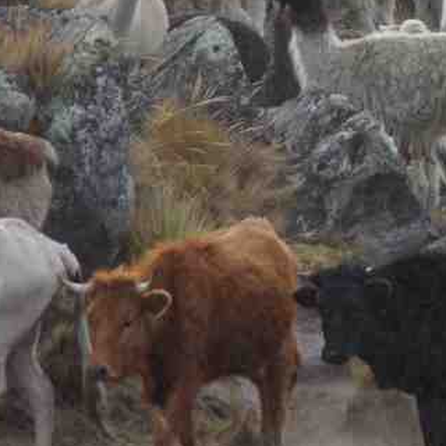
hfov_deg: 2.6
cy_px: 4
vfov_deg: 2.6
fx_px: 9883
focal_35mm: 678
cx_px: 460
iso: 200
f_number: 6.2
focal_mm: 169.9
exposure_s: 1/180
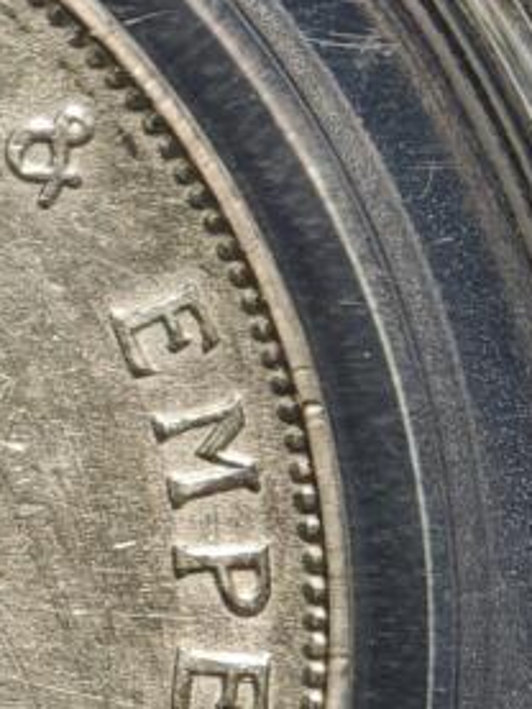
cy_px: 125
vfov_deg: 5.1
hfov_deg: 3.8
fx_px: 7986
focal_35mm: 390
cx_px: -552
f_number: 2
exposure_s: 1/103
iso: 400
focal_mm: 9
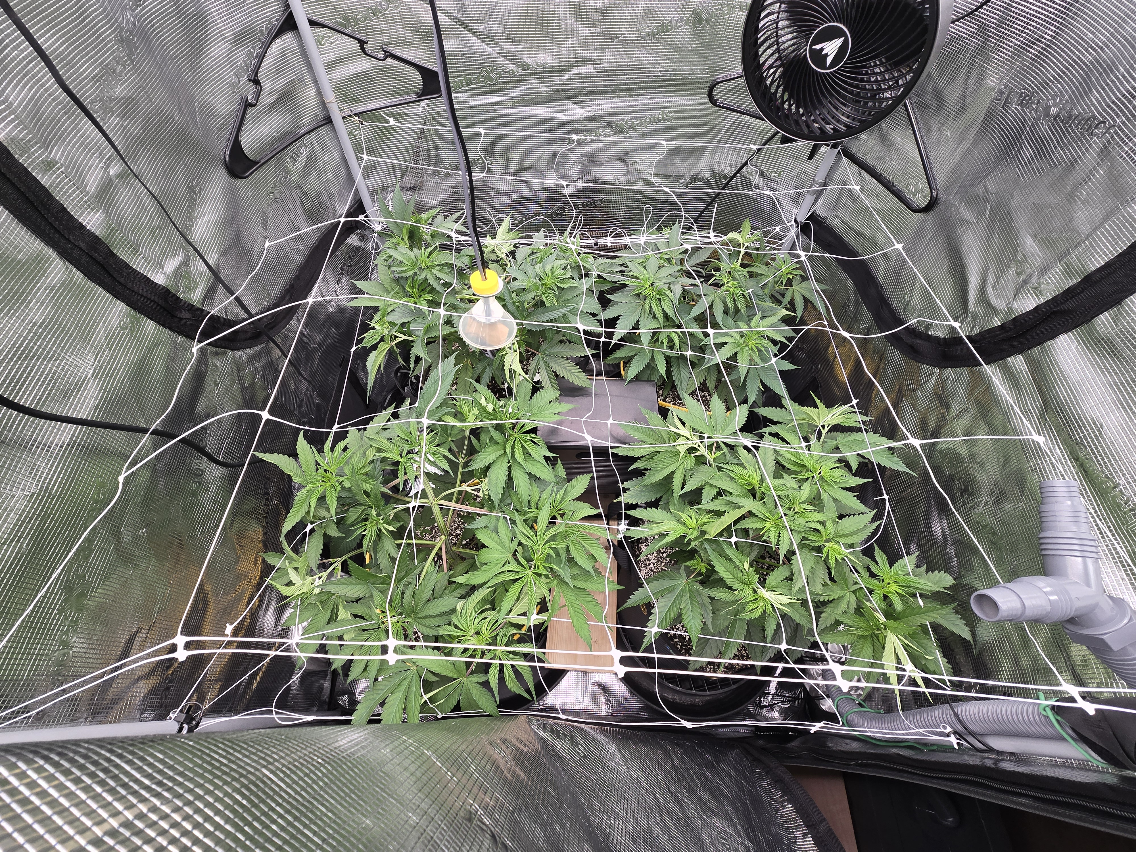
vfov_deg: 89.9
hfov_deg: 106.2
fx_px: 427
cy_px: 426
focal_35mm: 13
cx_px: 568
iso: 50
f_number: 2.2
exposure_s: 1/309
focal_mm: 2.2
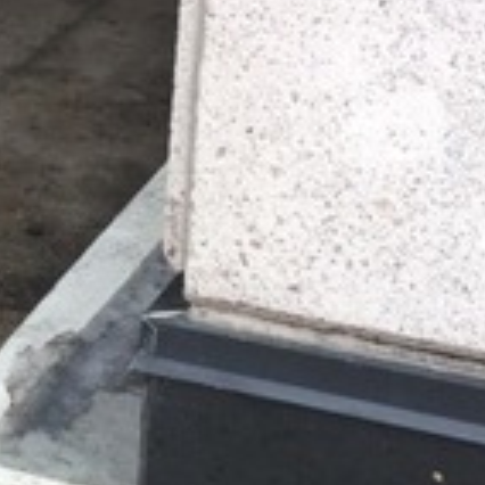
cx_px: -441
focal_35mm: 154
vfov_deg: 11.2
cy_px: -34
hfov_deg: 10.5
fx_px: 2441
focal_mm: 3.3
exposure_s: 1/174
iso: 25
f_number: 2.4
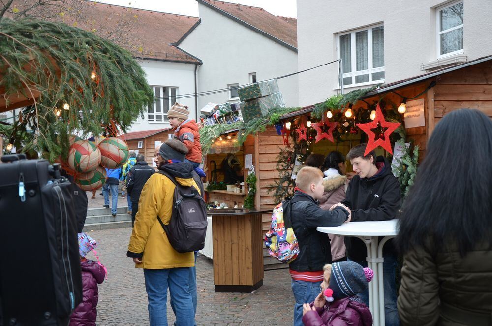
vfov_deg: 29.7
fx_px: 614
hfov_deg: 43.7
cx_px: 246
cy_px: 163
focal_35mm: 45
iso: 400
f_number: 4.5
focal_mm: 30
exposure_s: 1/80
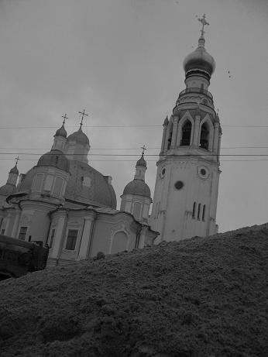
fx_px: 361
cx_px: 134
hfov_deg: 40.7
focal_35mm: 35
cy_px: 178
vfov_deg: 52.6
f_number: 2.6
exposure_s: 1/160
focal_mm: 5.8
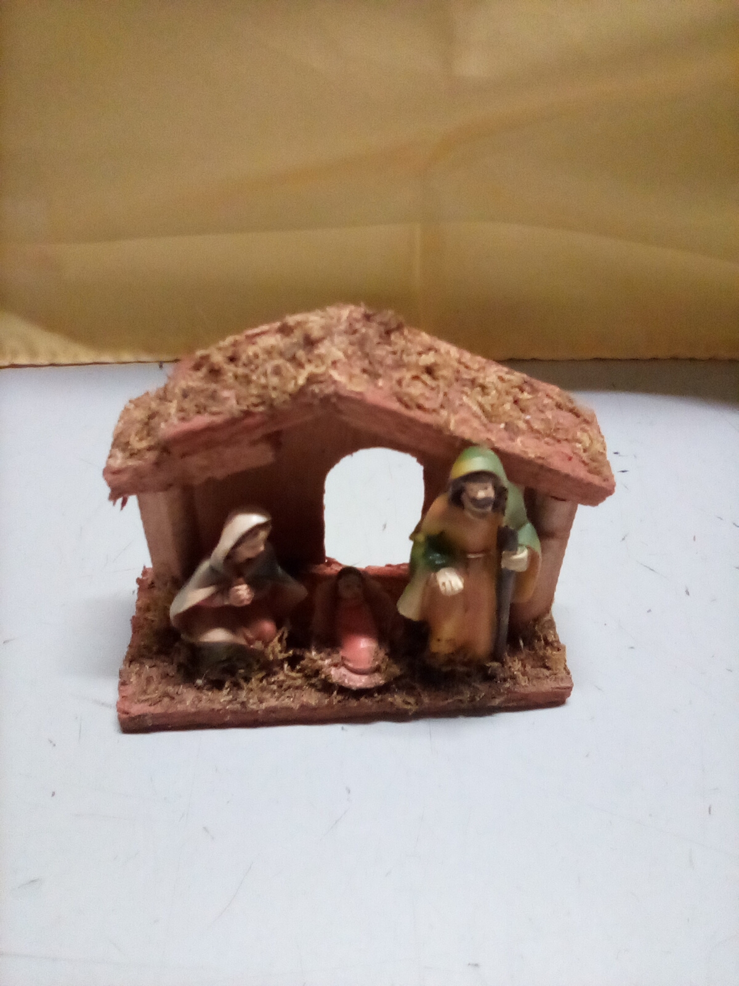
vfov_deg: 63.4
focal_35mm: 28
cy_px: 493
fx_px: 797
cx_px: 370
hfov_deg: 49.7
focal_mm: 2.27
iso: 261
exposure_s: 1/25
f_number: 2.2
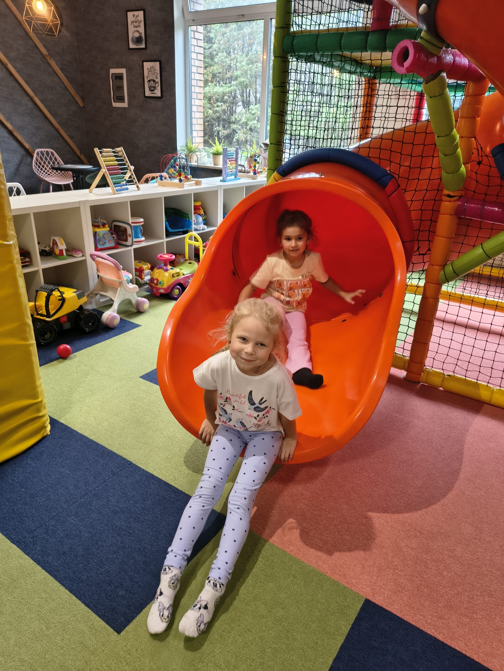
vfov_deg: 73.9
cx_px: 252
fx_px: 446
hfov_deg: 58.9
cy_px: 336
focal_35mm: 23
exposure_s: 1/60
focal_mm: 5.56
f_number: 1.8
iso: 1238
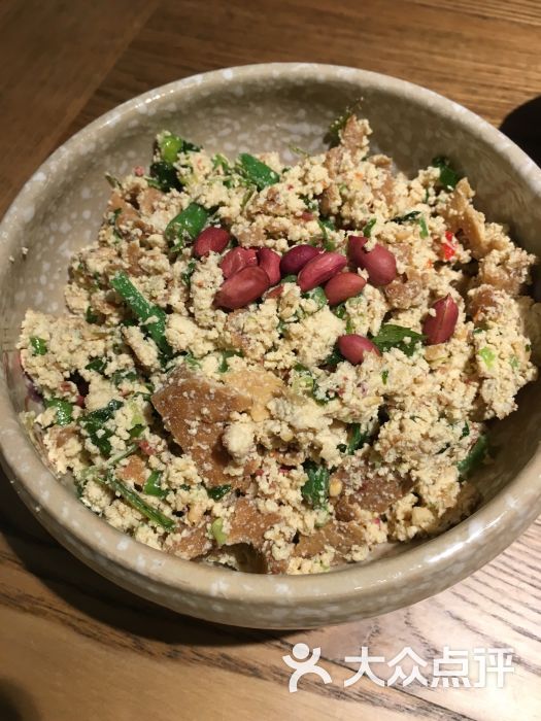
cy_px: 360
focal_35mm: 29
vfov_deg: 61.7
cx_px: 270
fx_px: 604
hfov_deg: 48.2
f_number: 2.2
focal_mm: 4.15
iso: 64
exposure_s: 1/33
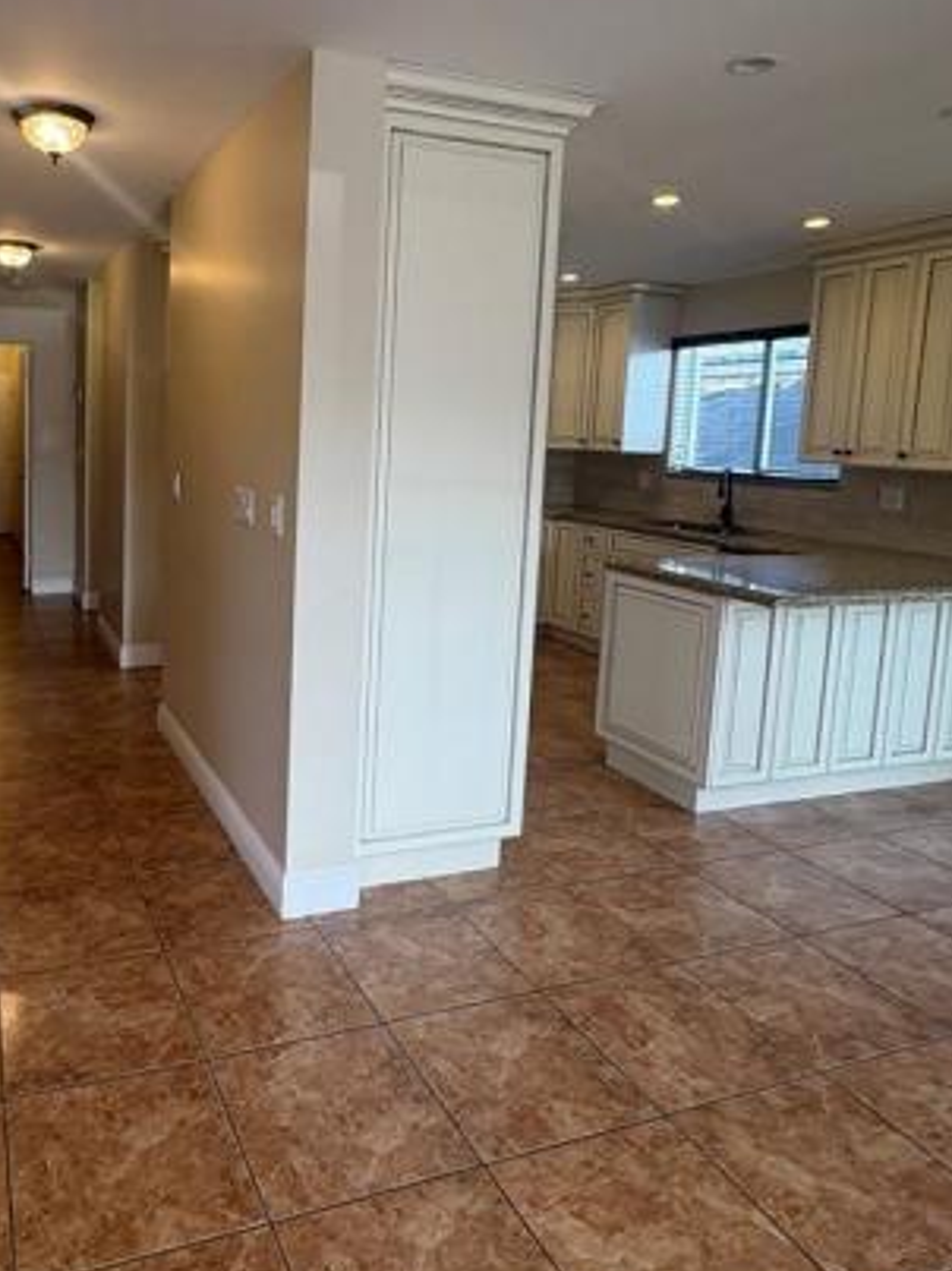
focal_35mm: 25
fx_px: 917
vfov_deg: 68.9
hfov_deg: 52.9
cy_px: 530
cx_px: 265
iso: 80
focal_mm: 2.22
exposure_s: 1/120
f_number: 2.2
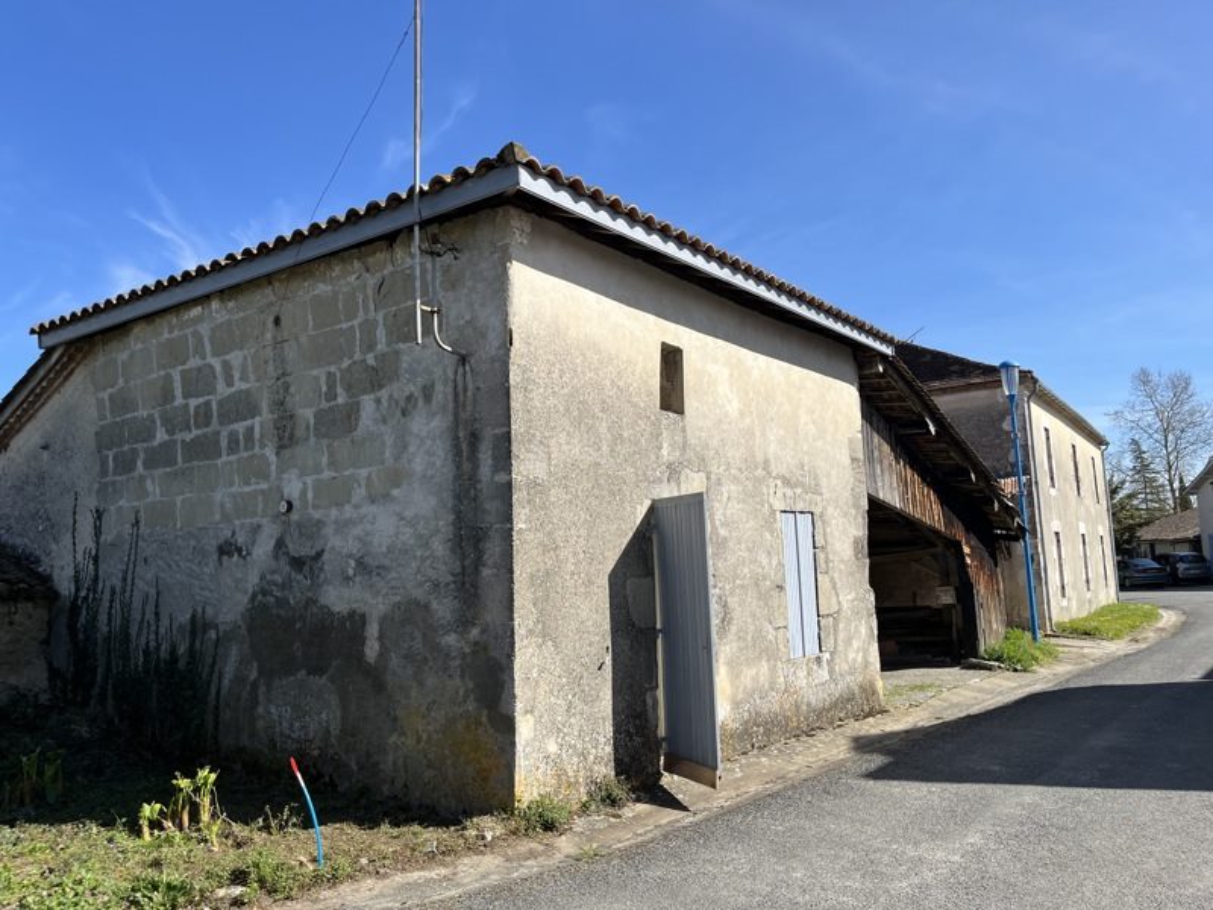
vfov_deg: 53.1
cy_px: 455
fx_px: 911
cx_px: 606
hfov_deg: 67.3
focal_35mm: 26
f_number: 1.6
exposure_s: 1/2967
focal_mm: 5.1
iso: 50
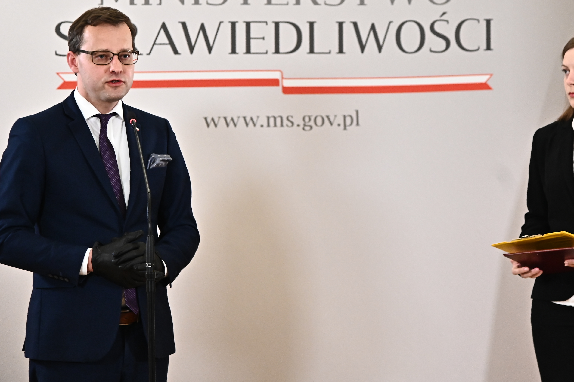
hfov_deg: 16.3
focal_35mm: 126
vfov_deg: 10.9
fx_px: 2008
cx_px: 335
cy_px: 101
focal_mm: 85
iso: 3200
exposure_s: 1/160
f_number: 4
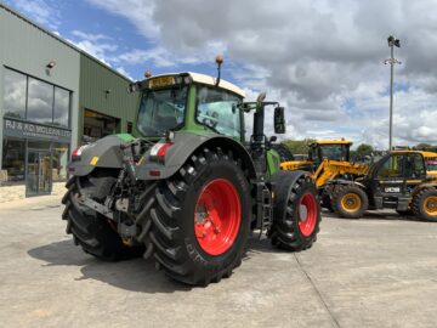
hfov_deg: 61.7
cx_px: 218
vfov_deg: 48.2
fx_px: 366
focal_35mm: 29
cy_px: 164
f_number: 1.8
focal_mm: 3
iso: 16
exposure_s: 1/2427
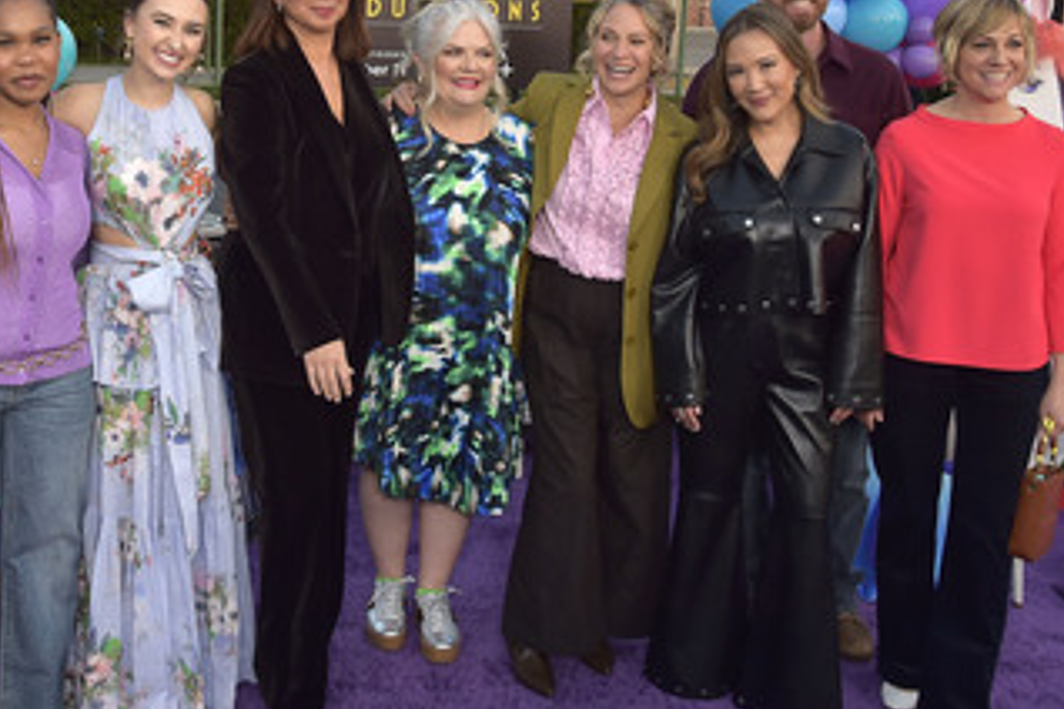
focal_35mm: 34
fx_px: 1005
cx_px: 509
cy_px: 334
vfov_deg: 38.9
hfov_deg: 55.8
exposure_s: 1/250
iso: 640
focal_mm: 24
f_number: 6.3
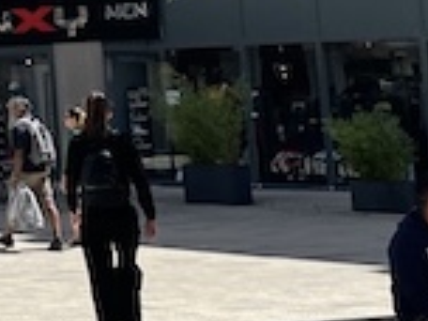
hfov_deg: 13.1
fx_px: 1694
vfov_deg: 10.3
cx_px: -321
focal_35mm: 137
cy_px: -217
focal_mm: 4.2
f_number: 1.6
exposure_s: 1/3509
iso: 32
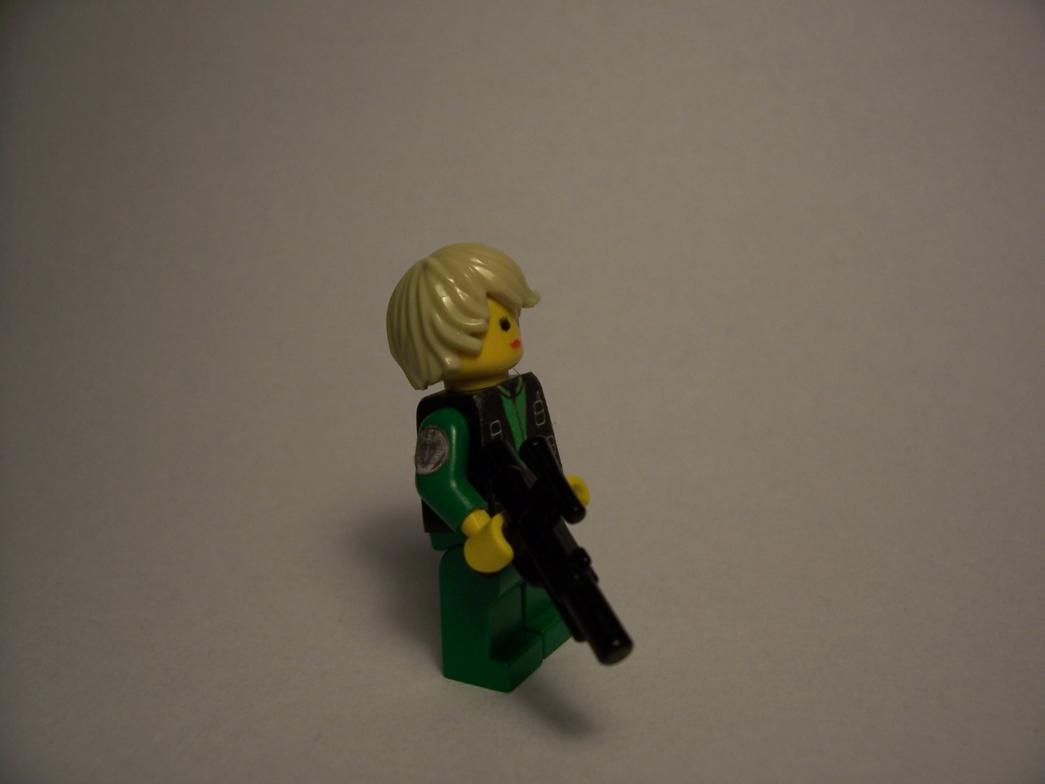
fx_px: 1026
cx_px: 522
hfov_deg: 54.0
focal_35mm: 34
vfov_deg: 41.8
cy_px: 392
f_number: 2.7
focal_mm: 5.6
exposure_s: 1/125
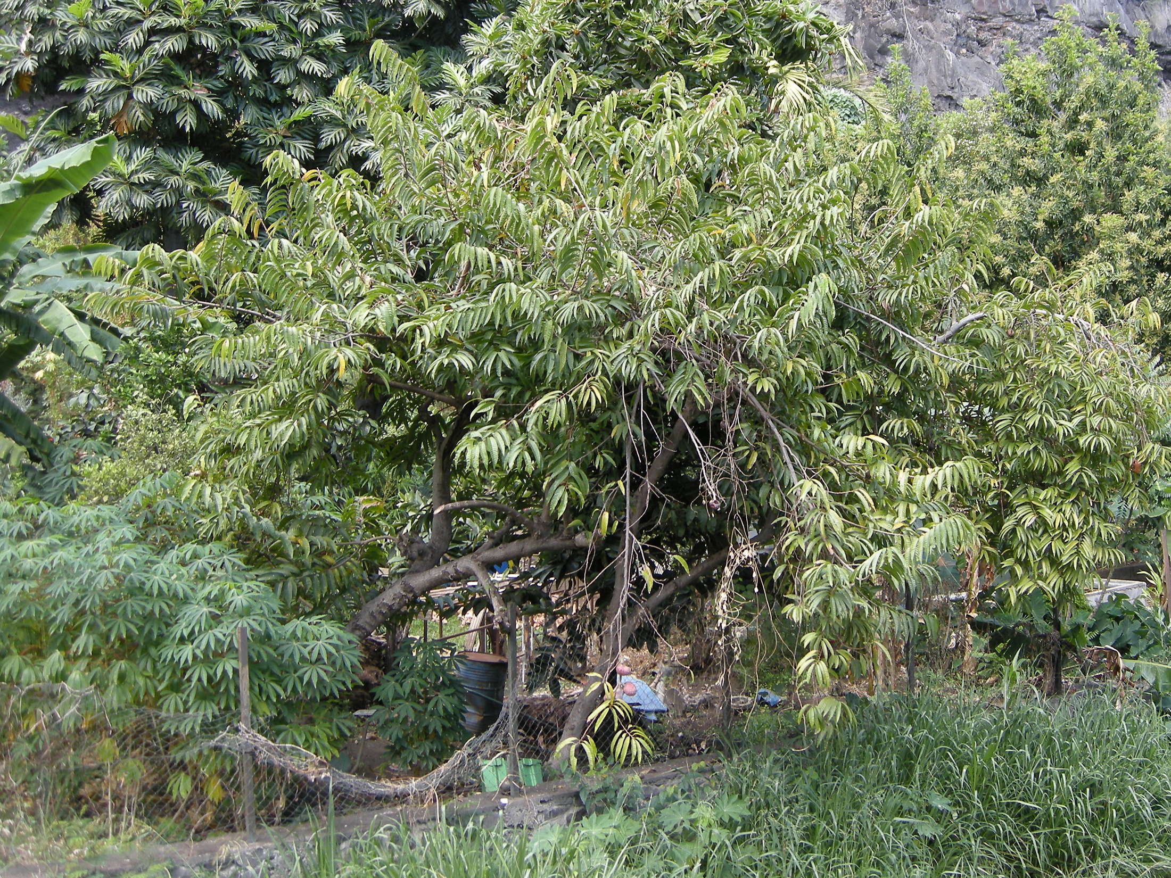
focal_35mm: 35
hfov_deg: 52.6
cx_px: 586
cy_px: 439
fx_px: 1184
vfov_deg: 40.7
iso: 64
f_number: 3
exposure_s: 1/69
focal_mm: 7.5
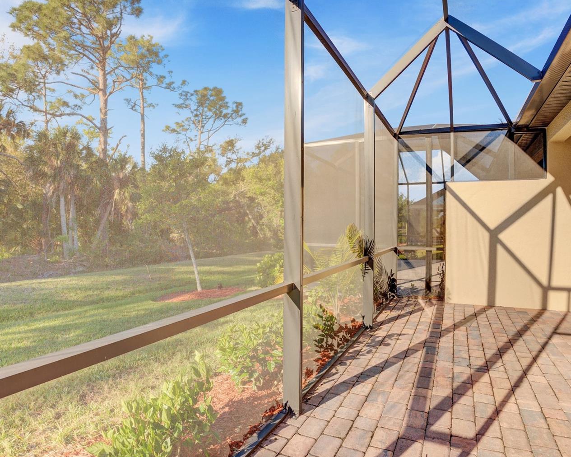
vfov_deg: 70.8
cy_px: 226
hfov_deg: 83.3
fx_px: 321
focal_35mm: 19
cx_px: 282
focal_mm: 16
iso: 400
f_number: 8
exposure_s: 1/320
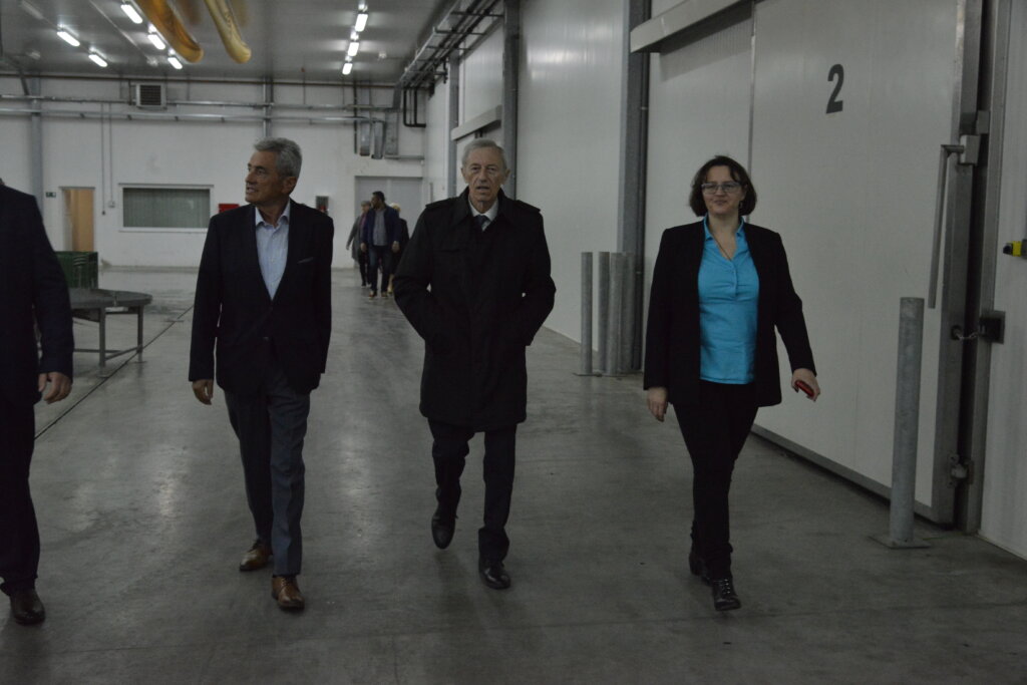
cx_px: 514
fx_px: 1141
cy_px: 342
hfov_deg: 48.5
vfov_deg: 33.4
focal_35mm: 40
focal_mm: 40
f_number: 5.6
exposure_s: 1/125
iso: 6400
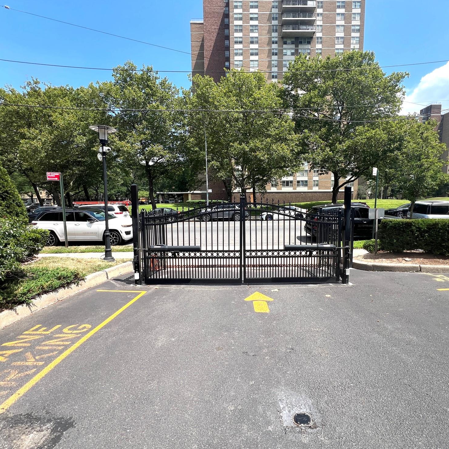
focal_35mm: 16
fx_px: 235
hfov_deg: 87.3
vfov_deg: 87.4
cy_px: 229
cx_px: 243
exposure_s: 1/797
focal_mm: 1.57
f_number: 1.8
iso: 32
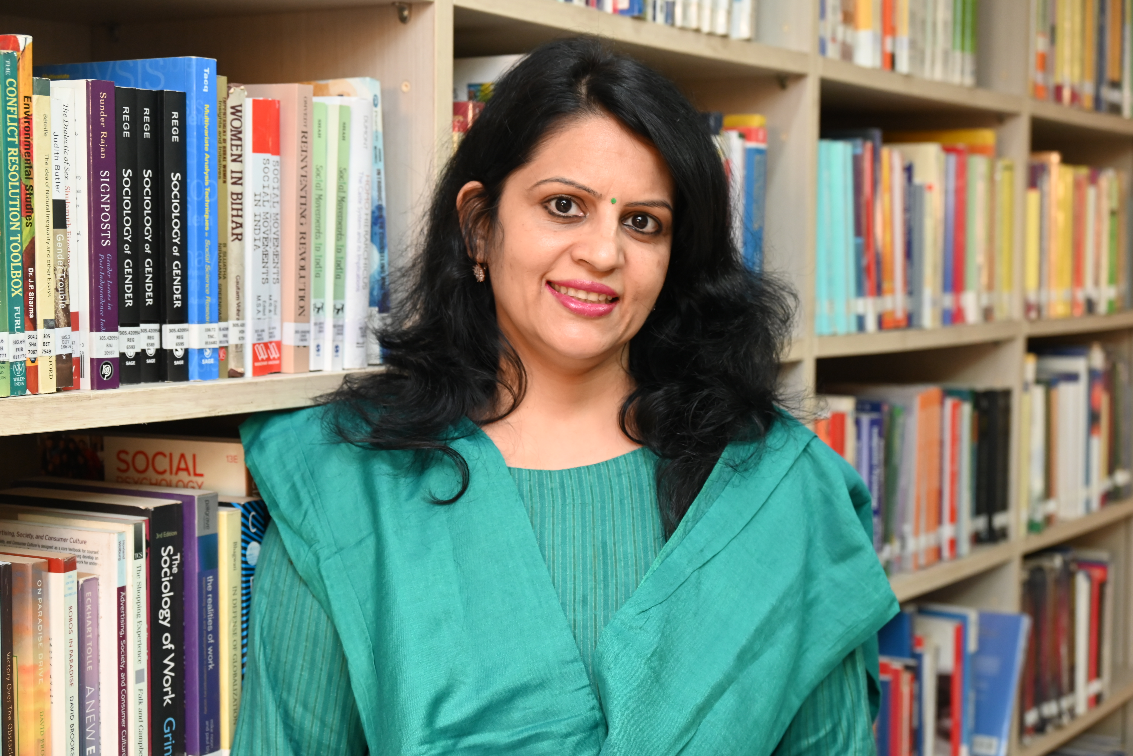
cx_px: 566
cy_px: 378
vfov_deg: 23.4
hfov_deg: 34.5
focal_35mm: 58
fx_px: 1826
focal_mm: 58
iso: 1250
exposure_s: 1/60
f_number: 5.6
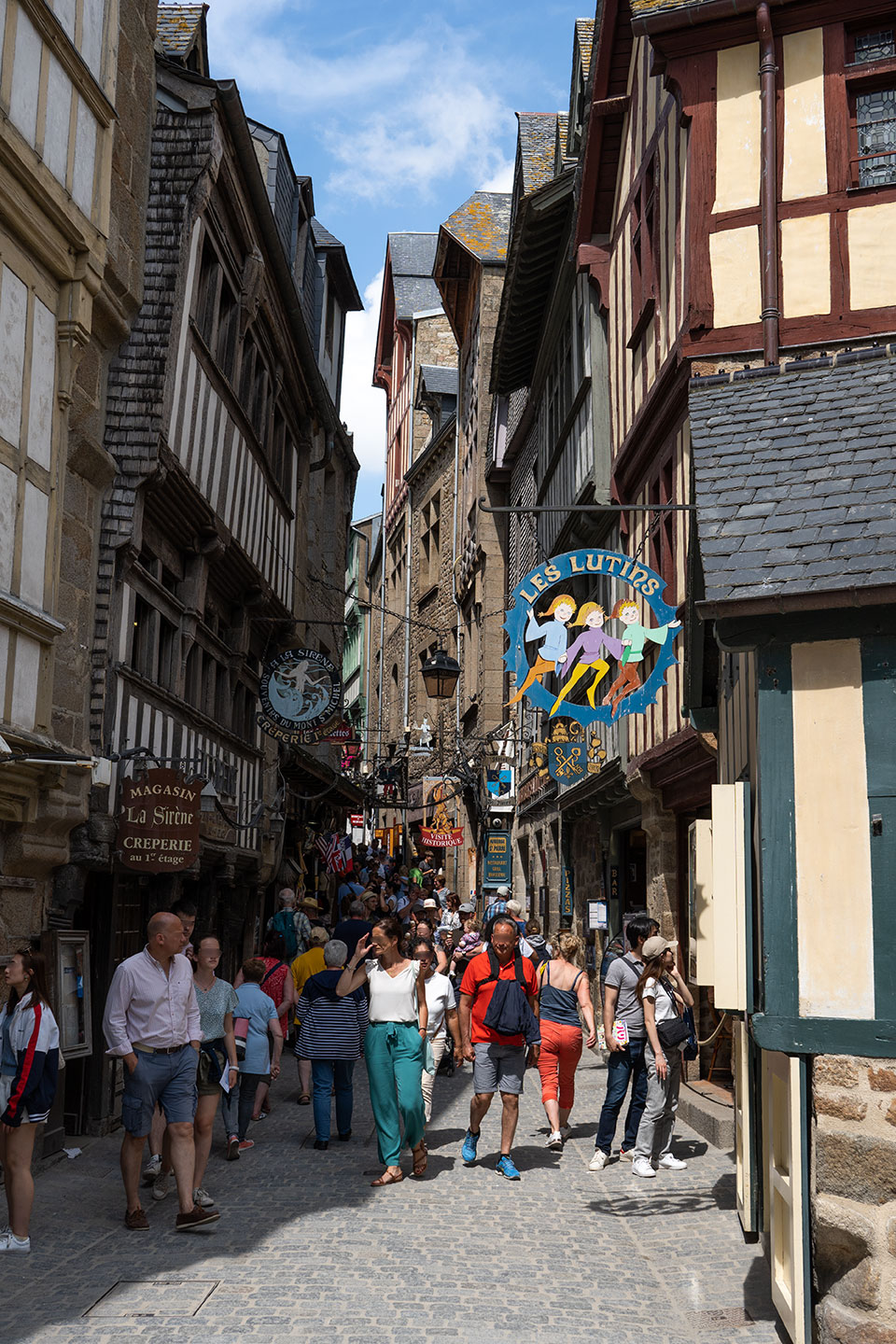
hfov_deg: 34.1
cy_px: 672
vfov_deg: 49.4
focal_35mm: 39
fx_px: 1461
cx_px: 448
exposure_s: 1/640
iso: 100
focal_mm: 26.1
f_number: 5.6
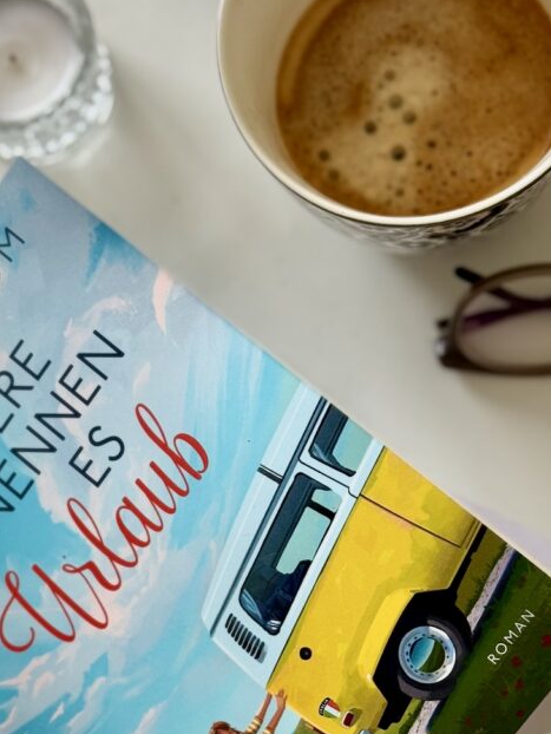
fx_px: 1675
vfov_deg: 24.5
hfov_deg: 18.7
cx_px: 263
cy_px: 523
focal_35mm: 79
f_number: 1.78
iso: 100
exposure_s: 1/92
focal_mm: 6.76
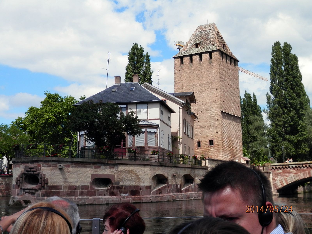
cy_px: 117
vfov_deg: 29.7
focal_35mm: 49
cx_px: 156
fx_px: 442
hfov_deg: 38.9
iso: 80
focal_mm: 8.9
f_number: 4
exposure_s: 1/800
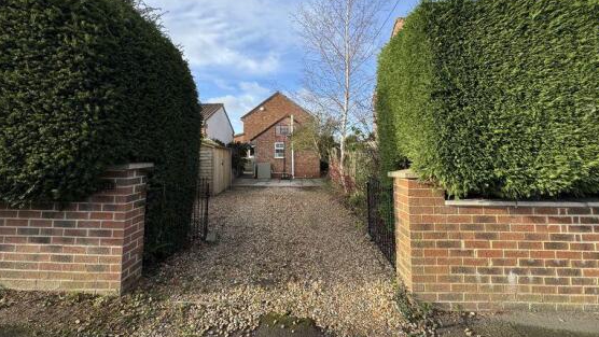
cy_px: 134
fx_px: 254
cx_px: 290
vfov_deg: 66.4
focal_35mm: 16
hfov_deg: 99.3
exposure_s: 1/707
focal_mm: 2.22
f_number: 2.2
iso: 50
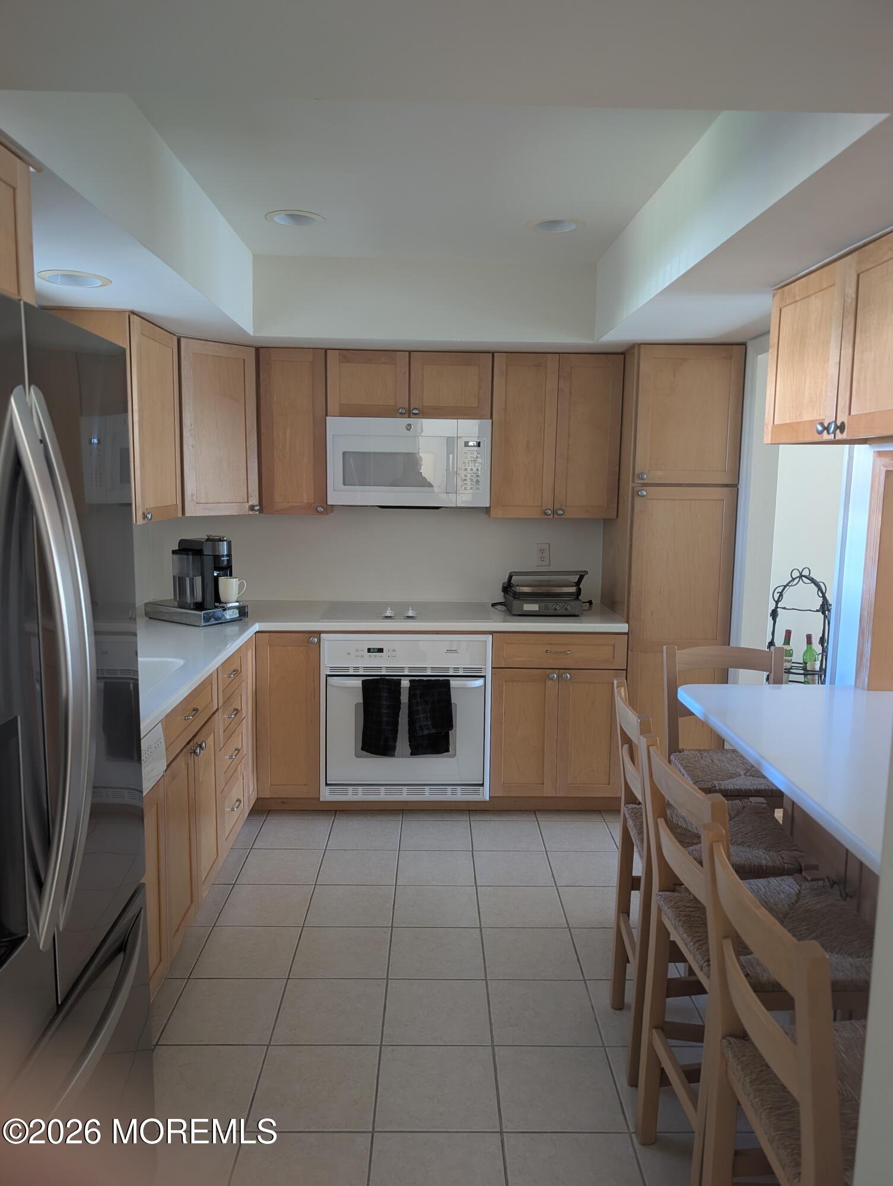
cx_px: 446
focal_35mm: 24
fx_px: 824
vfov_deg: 71.5
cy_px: 593
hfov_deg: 56.9
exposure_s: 1/23.8
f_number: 1.68
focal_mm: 6.9
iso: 205
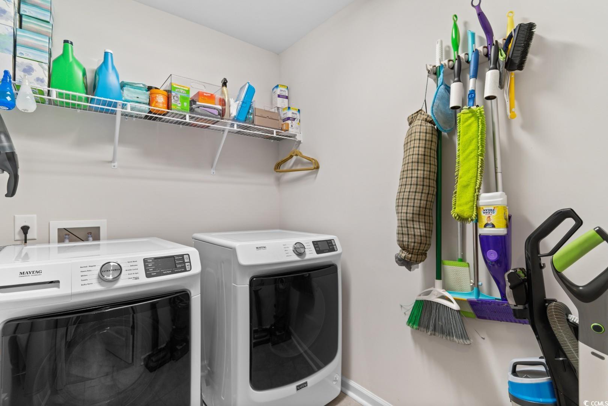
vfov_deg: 70.4
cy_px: 203
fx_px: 287
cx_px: 304
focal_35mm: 17
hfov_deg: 93.3
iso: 100
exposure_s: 1/3
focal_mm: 11.5
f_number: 4.8
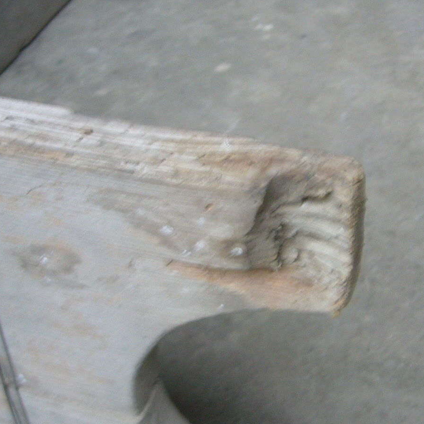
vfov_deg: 31.1
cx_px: 280
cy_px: 221
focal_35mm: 55
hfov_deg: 30.9
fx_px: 762
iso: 160
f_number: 2.8
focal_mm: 5.8
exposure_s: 1/15
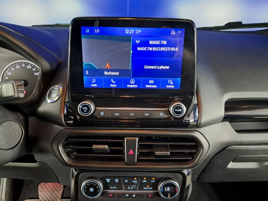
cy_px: 100
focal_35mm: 27
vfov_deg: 51.4
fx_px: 209
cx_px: 134
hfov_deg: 65.3
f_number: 1.8
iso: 1000
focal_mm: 4
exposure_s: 1/20
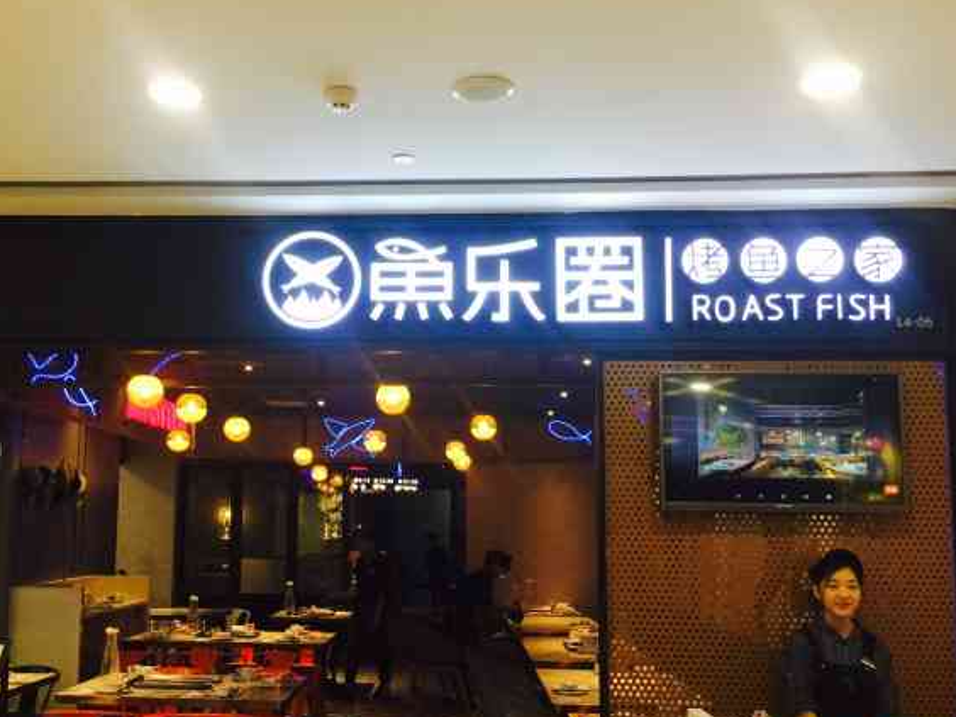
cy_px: 426
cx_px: 398
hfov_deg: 51.1
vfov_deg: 39.5
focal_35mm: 36
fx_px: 994
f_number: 2.2
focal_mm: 4.15
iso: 64
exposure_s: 1/33
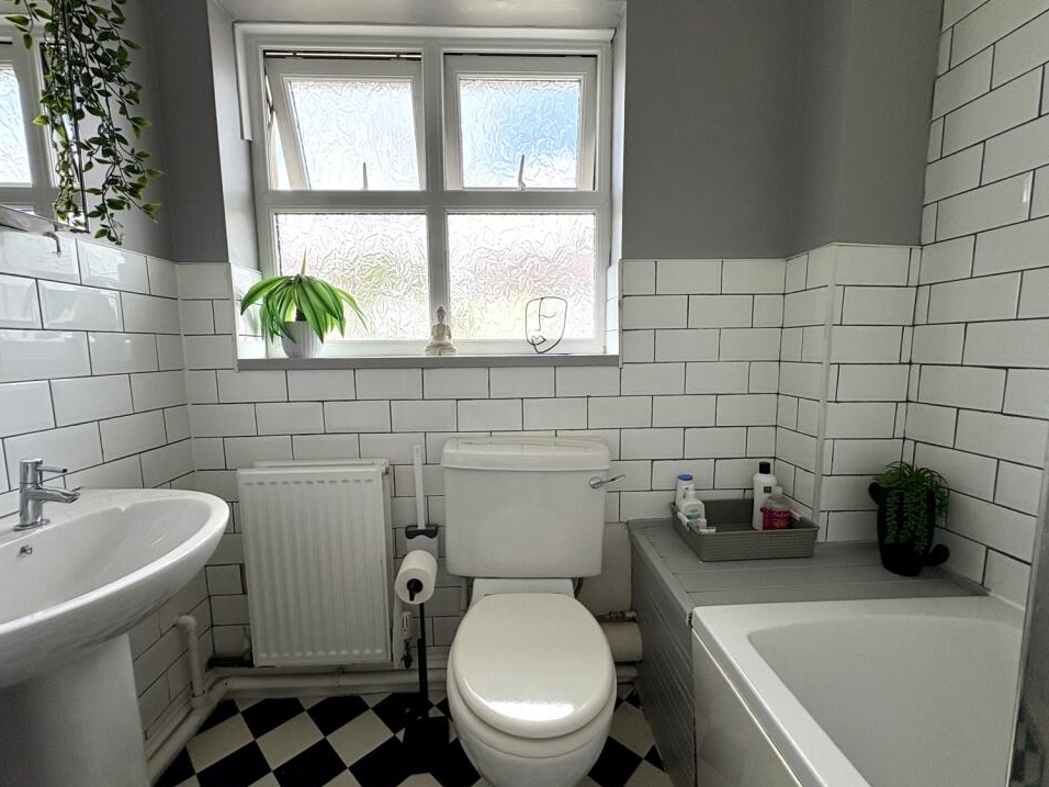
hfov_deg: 98.2
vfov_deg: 81.7
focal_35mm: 15
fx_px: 455
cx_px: 521
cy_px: 398
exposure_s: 1/337
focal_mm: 2.22
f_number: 2.2
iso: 64
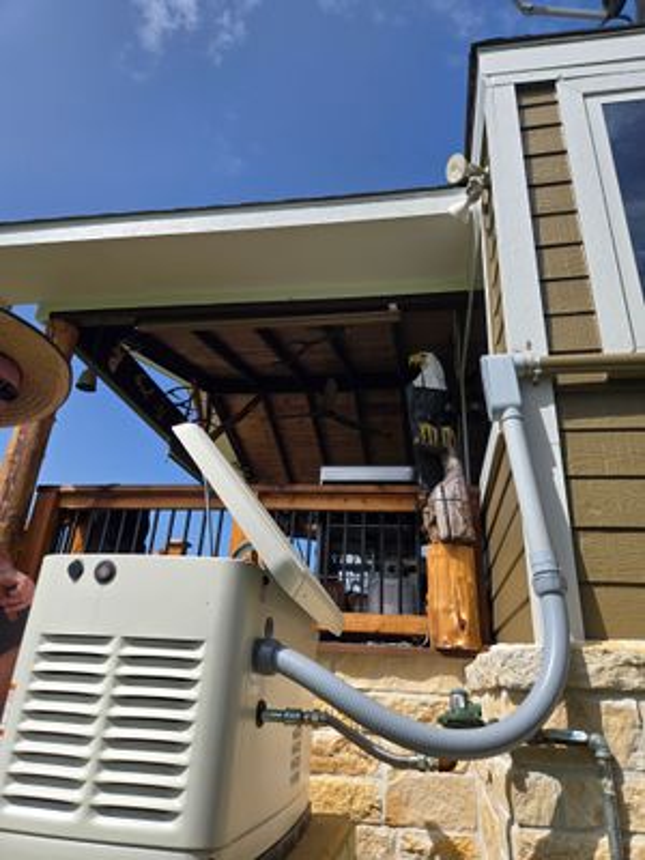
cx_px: 322
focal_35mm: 23
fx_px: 571
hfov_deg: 58.9
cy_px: 430
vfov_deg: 73.9
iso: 25
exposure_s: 1/1915
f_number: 1.8
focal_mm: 5.4
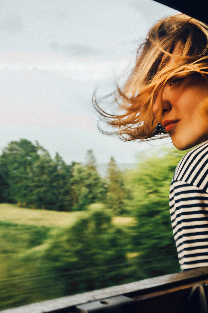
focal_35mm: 53
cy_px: 157
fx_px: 459
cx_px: 130
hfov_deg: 25.4
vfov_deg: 37.5
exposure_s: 1/30
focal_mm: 35
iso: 320
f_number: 8
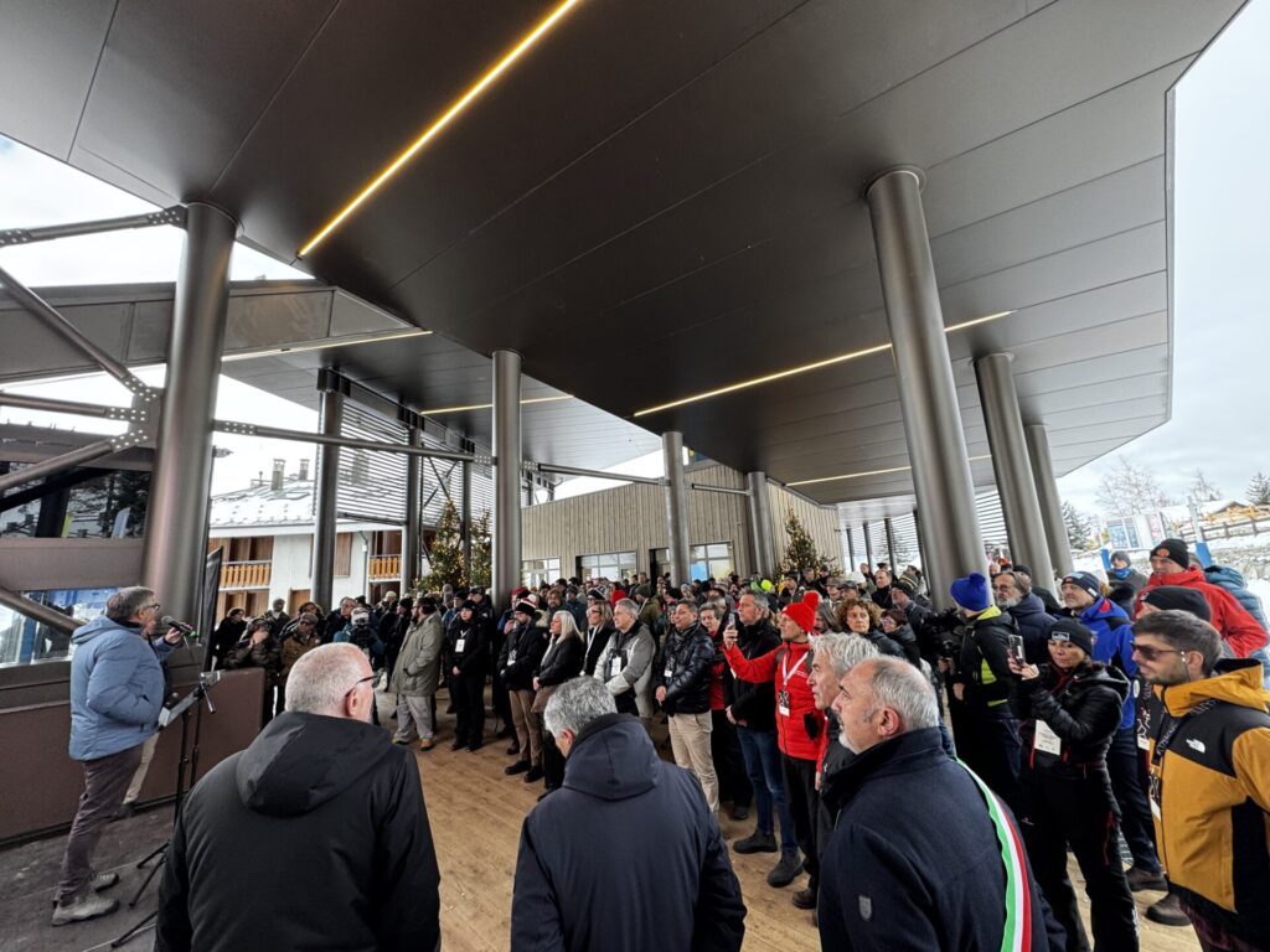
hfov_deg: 102.1
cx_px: 635
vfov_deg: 85.7
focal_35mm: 14
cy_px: 476
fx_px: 514
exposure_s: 1/100
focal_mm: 2.22
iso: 100
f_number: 2.2
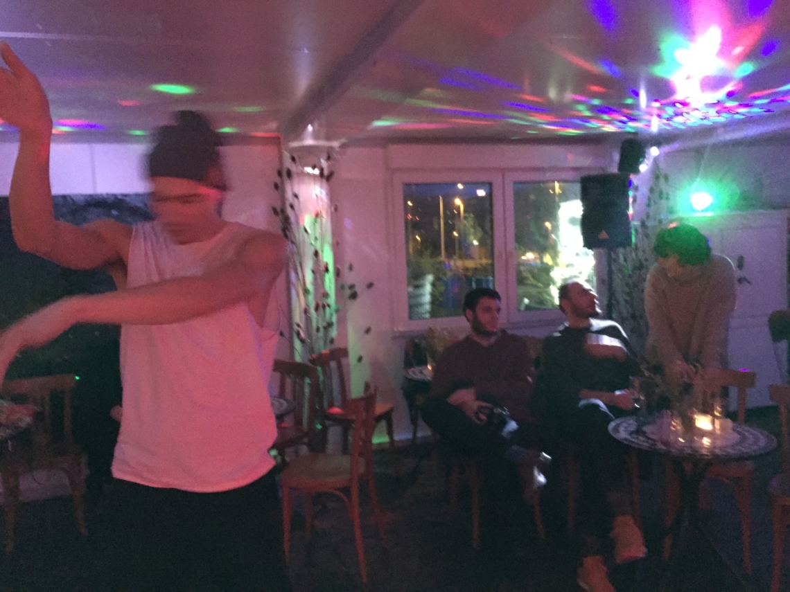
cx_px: 395
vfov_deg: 48.2
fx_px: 662
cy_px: 296
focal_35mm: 29
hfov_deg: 61.7
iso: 1250
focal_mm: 4.15
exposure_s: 1/17
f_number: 2.2
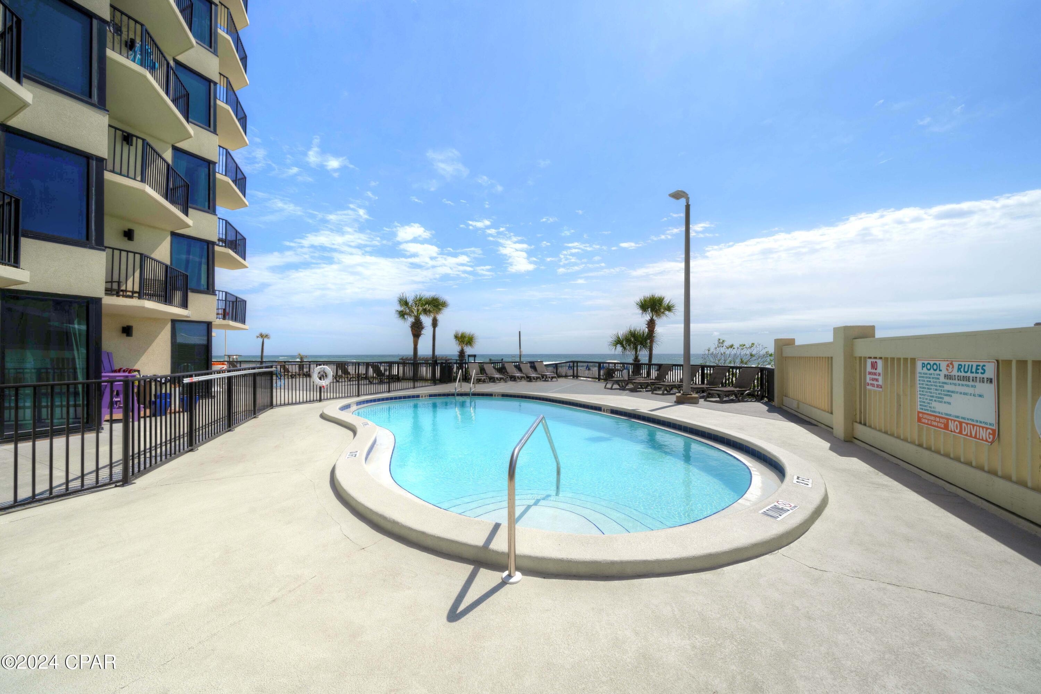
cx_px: 520
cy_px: 347
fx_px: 347
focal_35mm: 12
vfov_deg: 90.0
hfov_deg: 112.6
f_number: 10
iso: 100
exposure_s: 1/500
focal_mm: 12
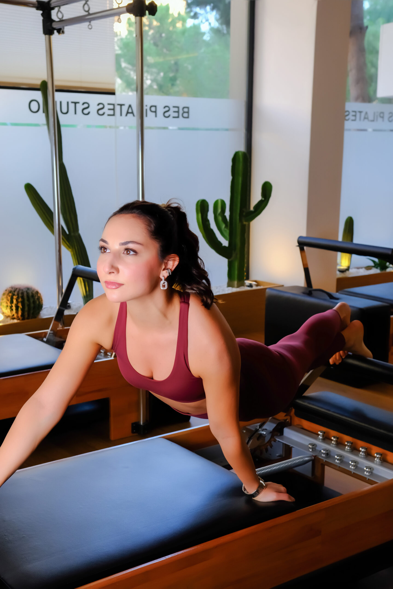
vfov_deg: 39.6
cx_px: 196
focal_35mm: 50
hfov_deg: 27.0
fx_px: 819
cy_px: 294
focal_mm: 33
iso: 1600
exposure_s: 1/125
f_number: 5
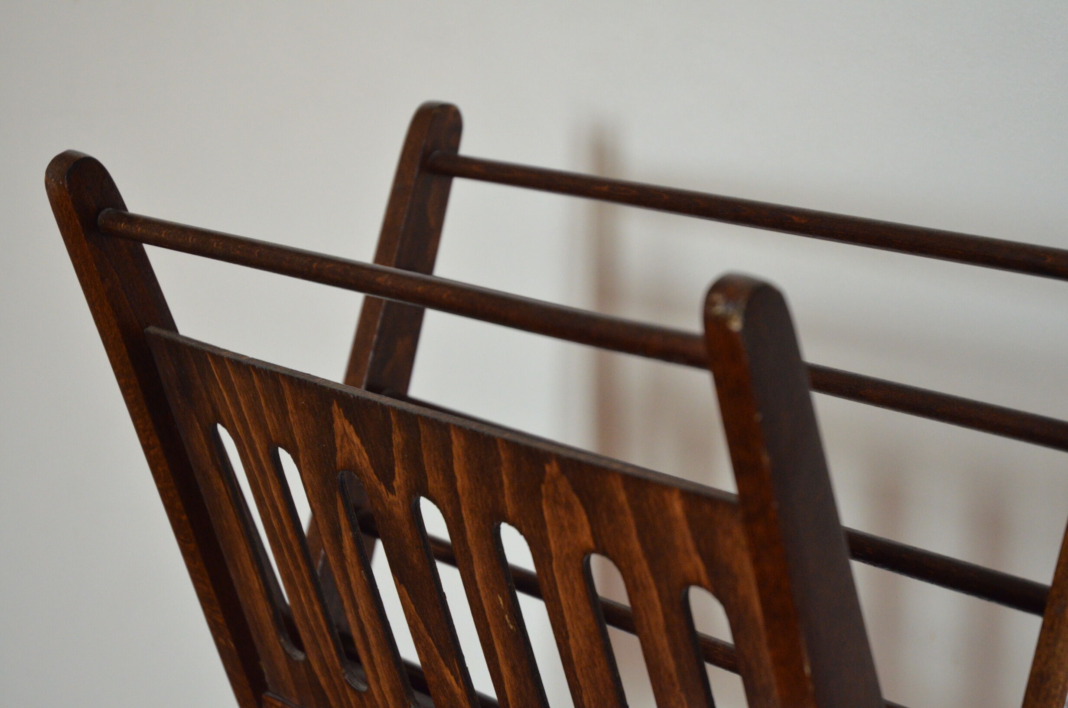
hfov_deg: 26.0
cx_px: 534
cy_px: 354
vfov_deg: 17.4
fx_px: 2309
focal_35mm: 78
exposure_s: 1/100
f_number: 5
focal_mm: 52
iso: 2000
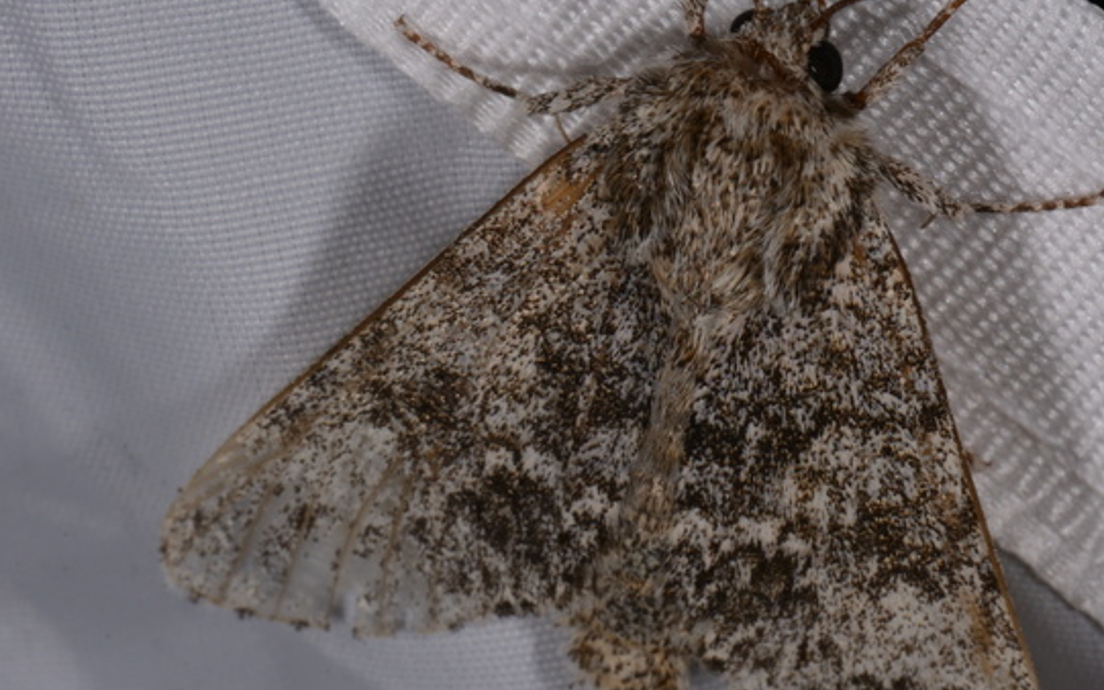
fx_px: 5708
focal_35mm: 190
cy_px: 459
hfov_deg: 11.0
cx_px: 706
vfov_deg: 6.9
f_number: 32
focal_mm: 85
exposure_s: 1/60
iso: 100
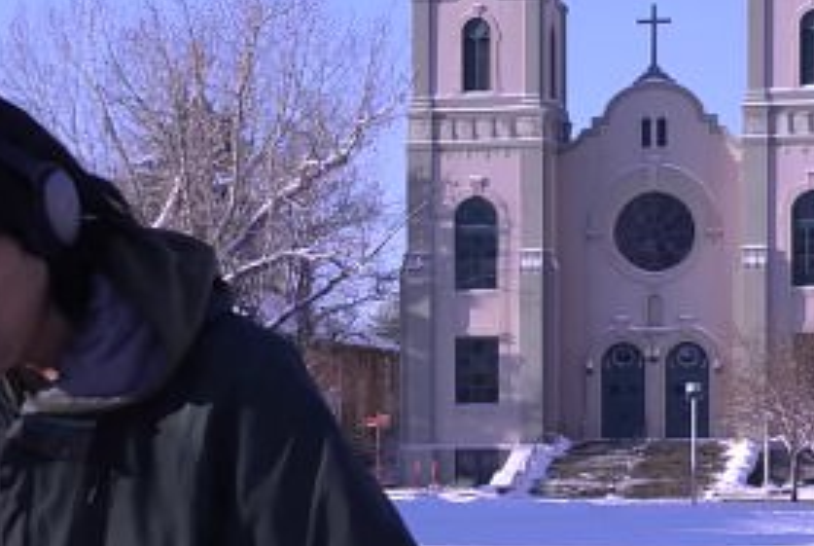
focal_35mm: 144
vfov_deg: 9.5
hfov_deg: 14.2
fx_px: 3261
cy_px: 601
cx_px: 489
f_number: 5.6
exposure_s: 1/500
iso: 100
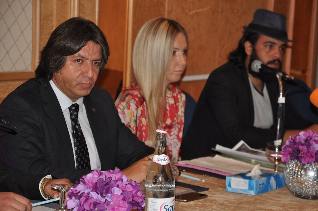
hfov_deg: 16.1
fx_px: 1125
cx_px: 159
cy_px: 106
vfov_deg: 10.7
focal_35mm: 128
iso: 800
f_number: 5.6
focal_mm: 85
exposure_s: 1/60
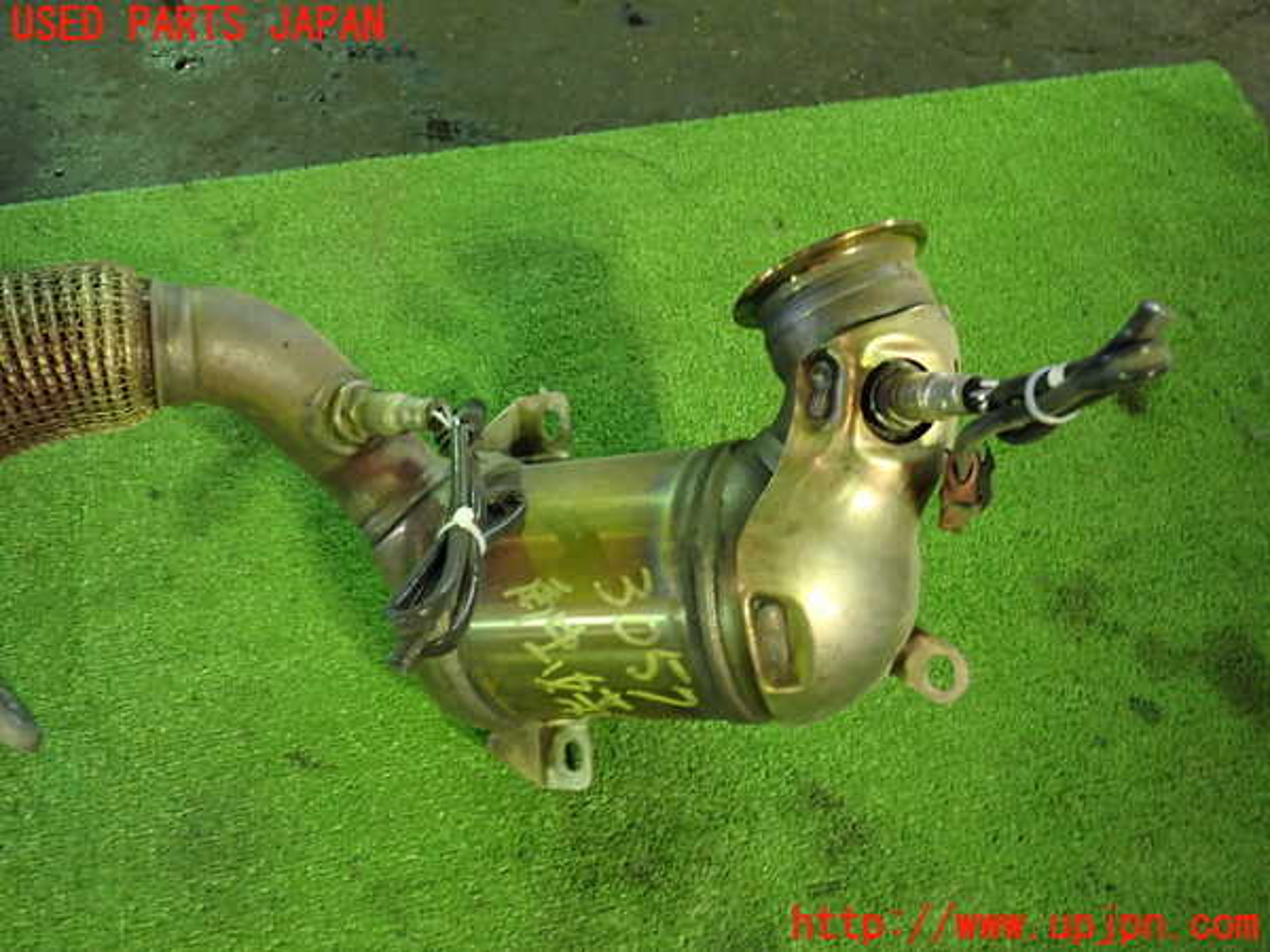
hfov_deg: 60.0
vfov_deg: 46.8
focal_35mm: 30
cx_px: 635
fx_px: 1101
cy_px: 476
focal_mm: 5.4
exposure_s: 1/30
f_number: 2.3
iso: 640
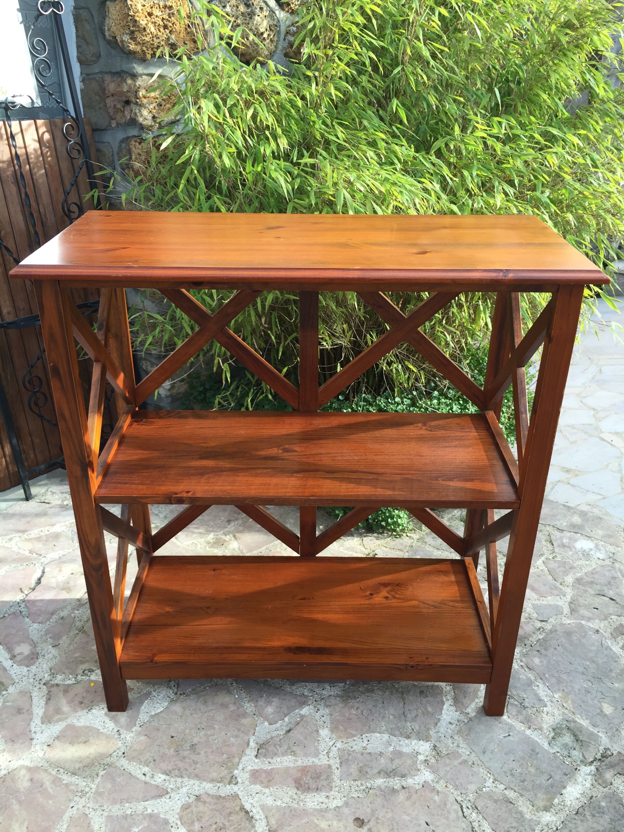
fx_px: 697
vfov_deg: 61.7
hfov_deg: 48.2
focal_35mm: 29
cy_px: 416
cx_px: 312
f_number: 2.2
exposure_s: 1/151
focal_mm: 4.15
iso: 32
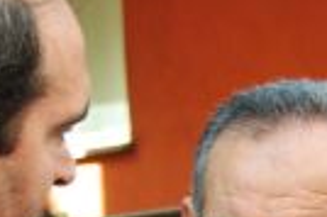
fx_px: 3130
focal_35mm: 345
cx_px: 686
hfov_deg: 5.8
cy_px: 305
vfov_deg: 4.0
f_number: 7.1
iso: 800
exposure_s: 1/200
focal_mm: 48
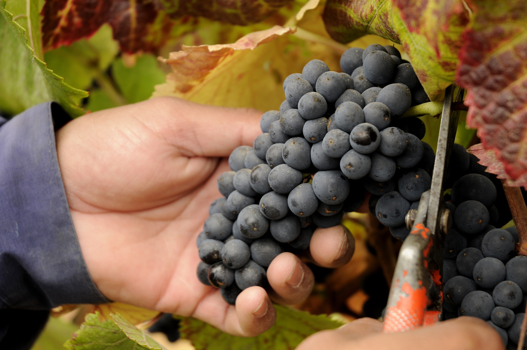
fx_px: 1316
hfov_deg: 22.6
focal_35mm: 90
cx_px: 264
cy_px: 175
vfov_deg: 15.2
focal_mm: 60
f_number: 5
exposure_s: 1/125
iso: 320
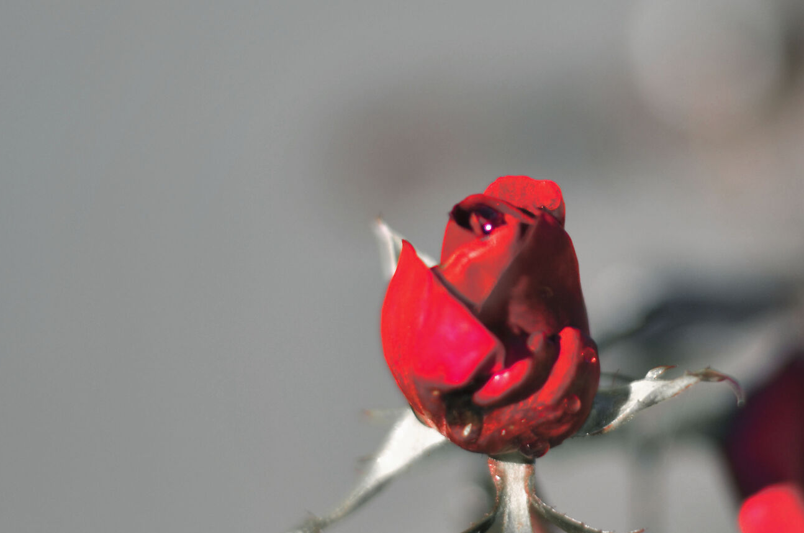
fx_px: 3098
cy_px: 240
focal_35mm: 139
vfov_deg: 9.8
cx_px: 532
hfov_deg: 14.8
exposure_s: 1/8000
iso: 250
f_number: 1.4
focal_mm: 50
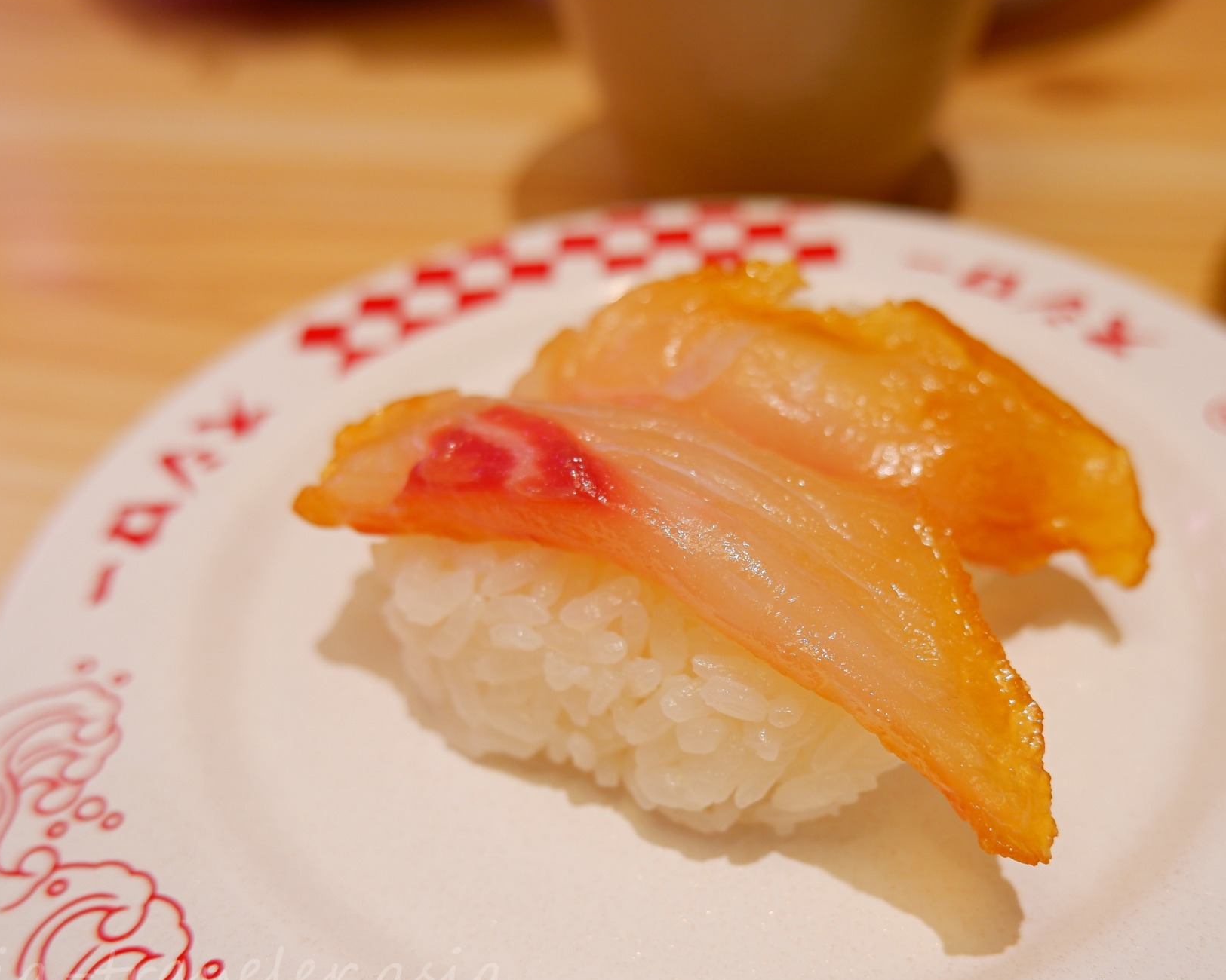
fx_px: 1234
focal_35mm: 34
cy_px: 536
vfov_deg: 43.3
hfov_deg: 52.6
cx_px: 707
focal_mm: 15
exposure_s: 1/85
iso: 200
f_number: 3.5
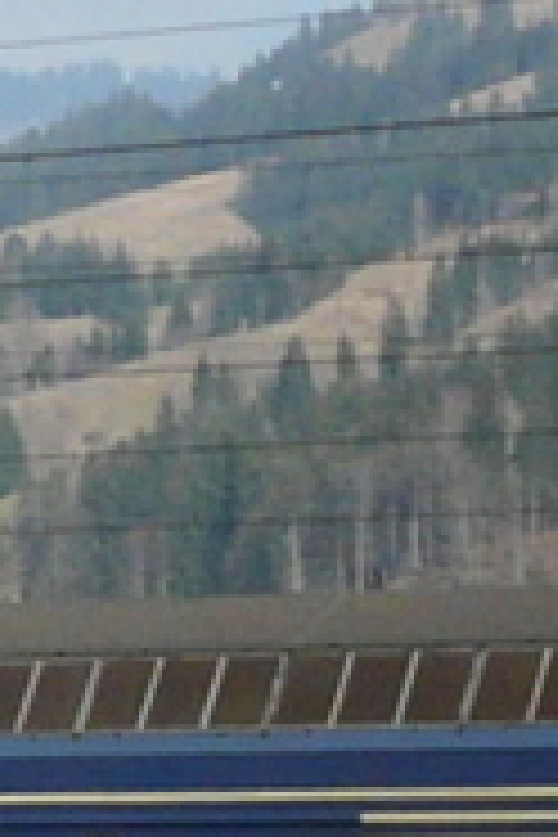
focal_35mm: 157
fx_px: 3650
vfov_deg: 13.0
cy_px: 720
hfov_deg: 8.6
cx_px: 666
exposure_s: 1/400
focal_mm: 4.6
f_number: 6.3
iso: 100
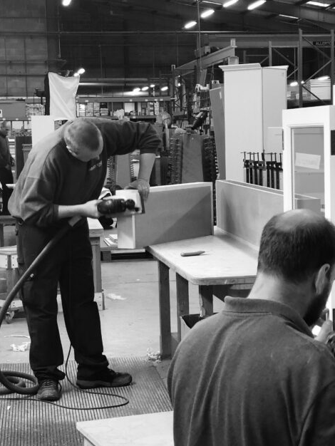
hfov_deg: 17.4
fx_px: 1096
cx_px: 204
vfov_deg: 23.0
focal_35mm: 85
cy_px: 245
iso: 100
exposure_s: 1/33
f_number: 2.4
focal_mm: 6
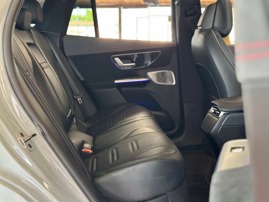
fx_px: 373
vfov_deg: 30.3
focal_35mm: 48
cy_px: 101
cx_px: 134
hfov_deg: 39.7
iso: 200
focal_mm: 6.86
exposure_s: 1/60
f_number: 1.78
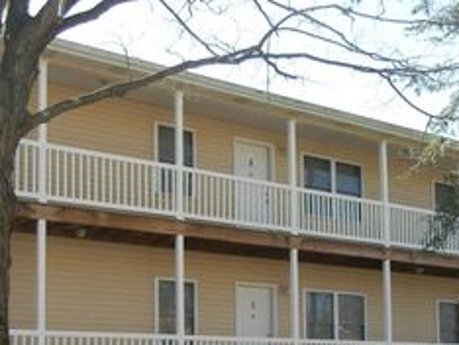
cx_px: 255
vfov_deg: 22.3
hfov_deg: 30.2
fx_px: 849
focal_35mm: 64
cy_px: 328
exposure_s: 1/379
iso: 160
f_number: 3.5
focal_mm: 5.4
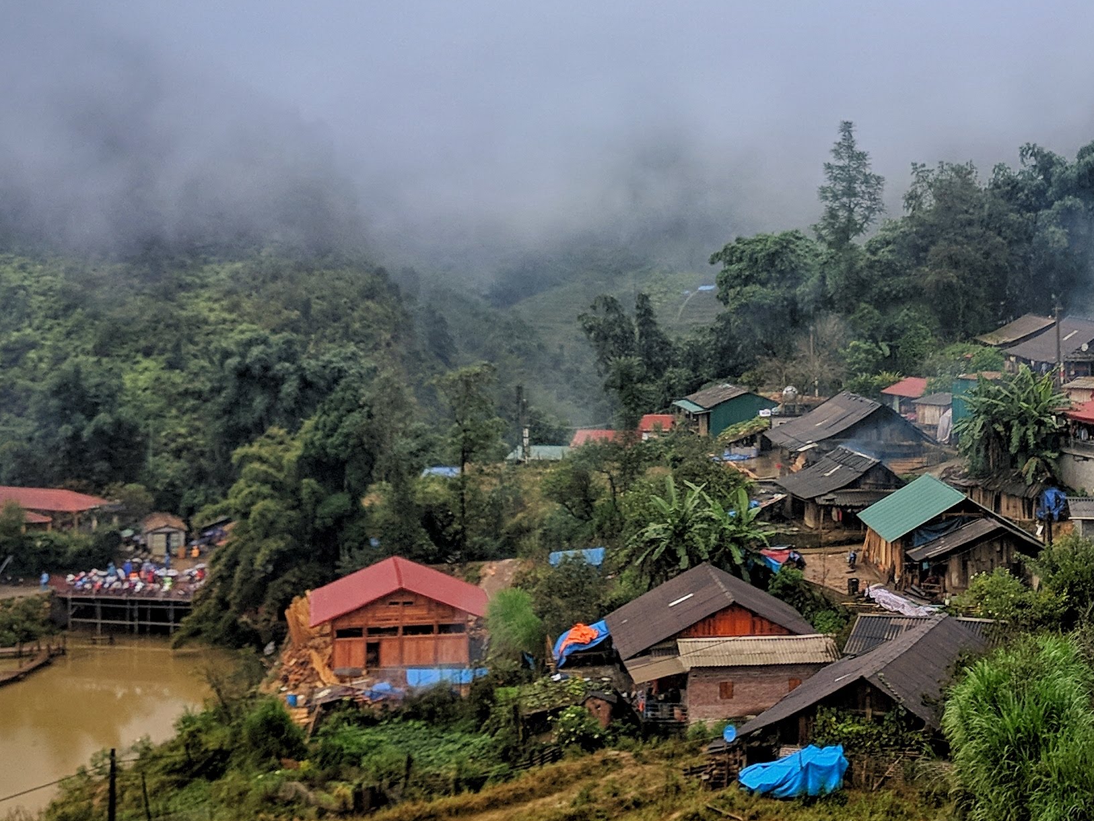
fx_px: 2023
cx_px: 818
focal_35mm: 64
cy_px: 252
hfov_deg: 29.8
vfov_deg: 22.8
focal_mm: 3.81
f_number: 2.2
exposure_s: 1/310
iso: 100
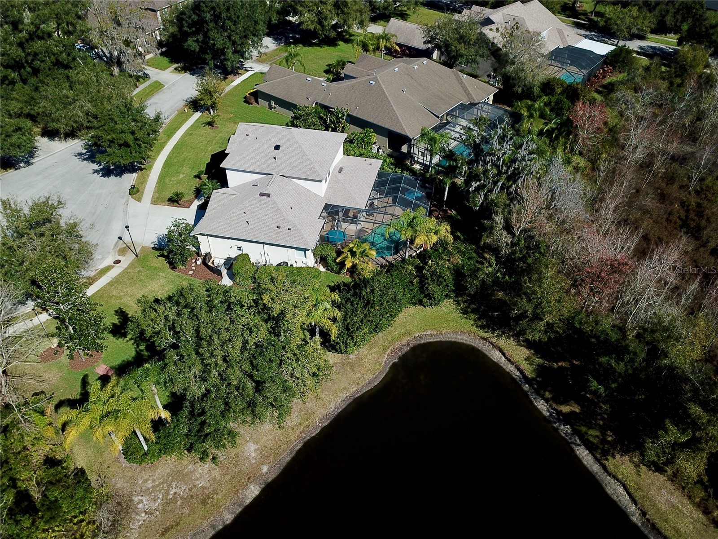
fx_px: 539
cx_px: 359
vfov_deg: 53.1
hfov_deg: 67.3
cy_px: 270
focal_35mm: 26
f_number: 2.2
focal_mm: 4.73
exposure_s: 1/2506
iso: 100
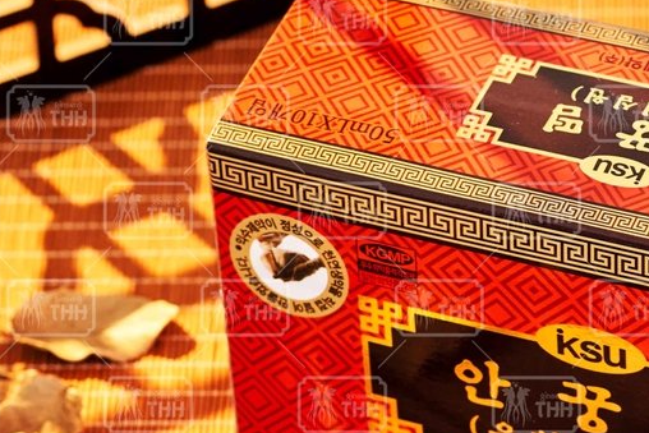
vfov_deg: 5.4
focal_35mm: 256
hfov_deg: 8.0
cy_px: 356
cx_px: 511
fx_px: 4616
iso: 800
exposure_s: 1/160
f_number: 5.6
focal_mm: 85
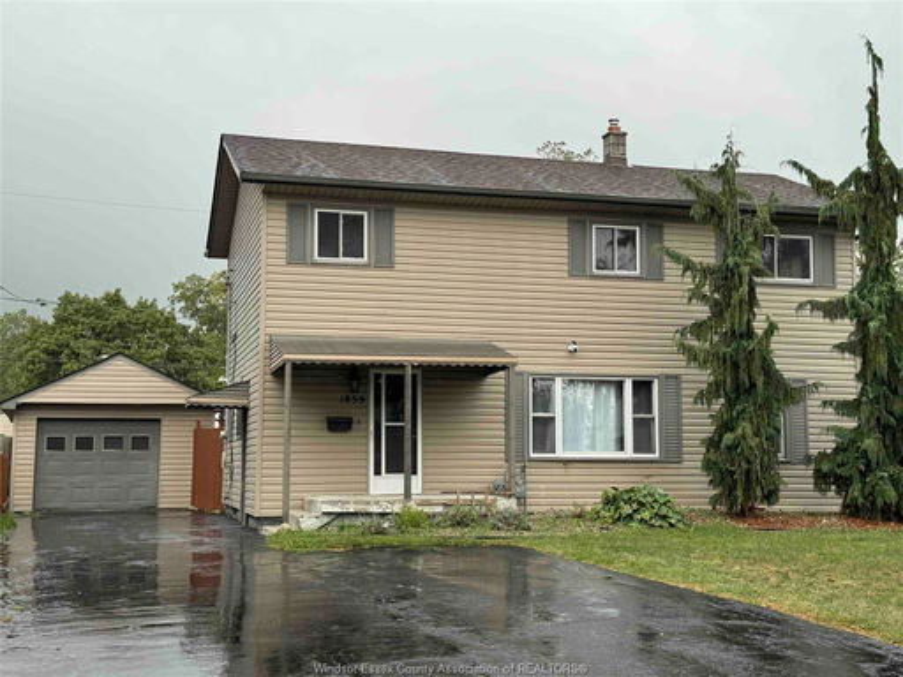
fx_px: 1252
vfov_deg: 30.3
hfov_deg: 39.7
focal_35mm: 48
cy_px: 338
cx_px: 452
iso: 64
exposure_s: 1/484
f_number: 1.78
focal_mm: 6.76
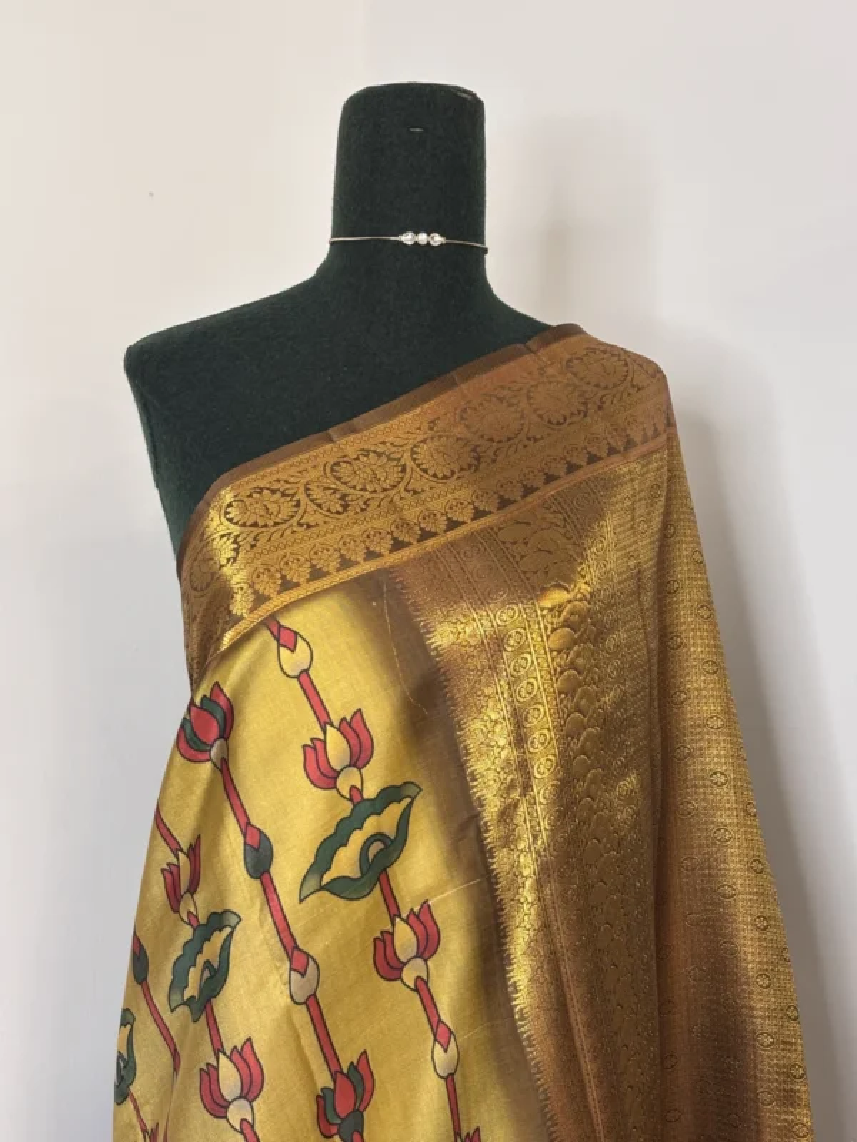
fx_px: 1717
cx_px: 428
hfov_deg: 28.0
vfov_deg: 36.8
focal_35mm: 52
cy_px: 571
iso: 125
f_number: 1.6
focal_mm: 5.96
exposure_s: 1/50
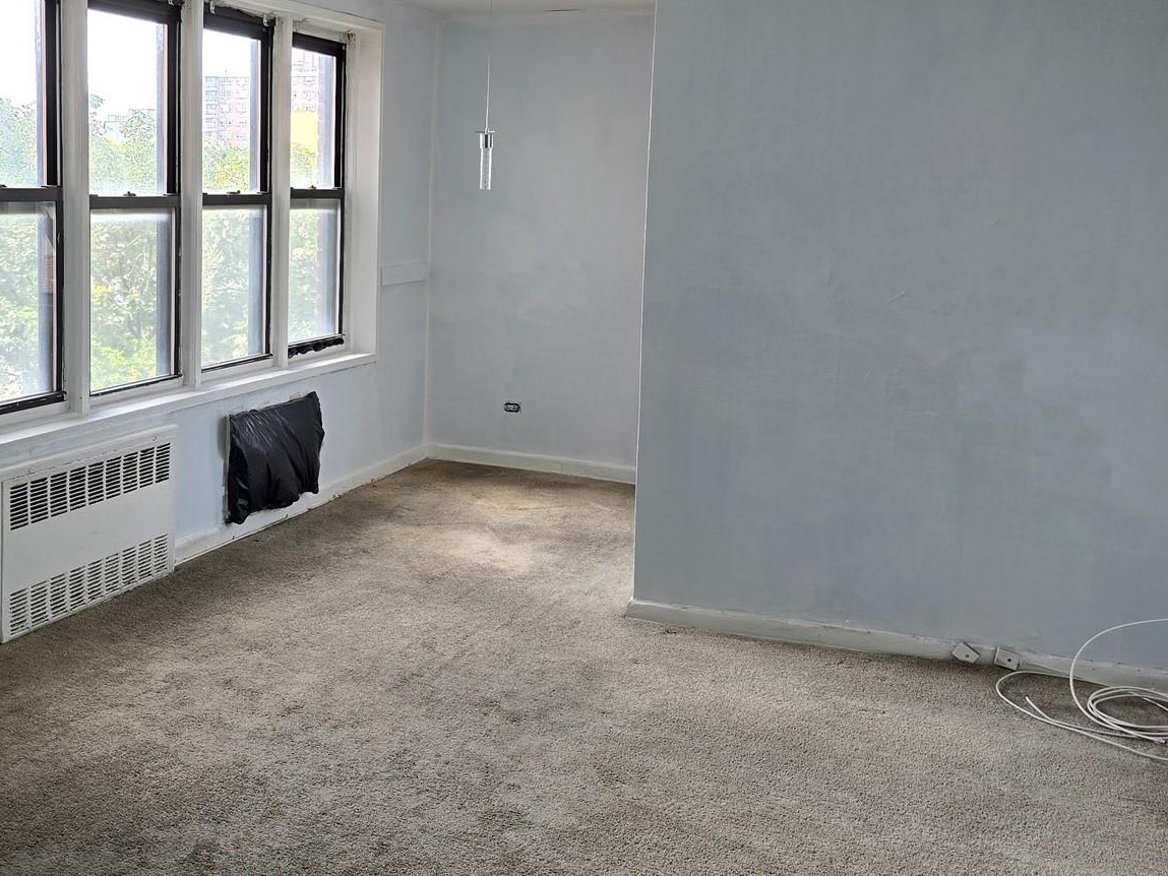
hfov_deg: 45.1
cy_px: 376
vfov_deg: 35.1
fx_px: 1384
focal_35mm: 41
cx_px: 386
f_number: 1.7
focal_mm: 6.3
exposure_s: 1/180
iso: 64
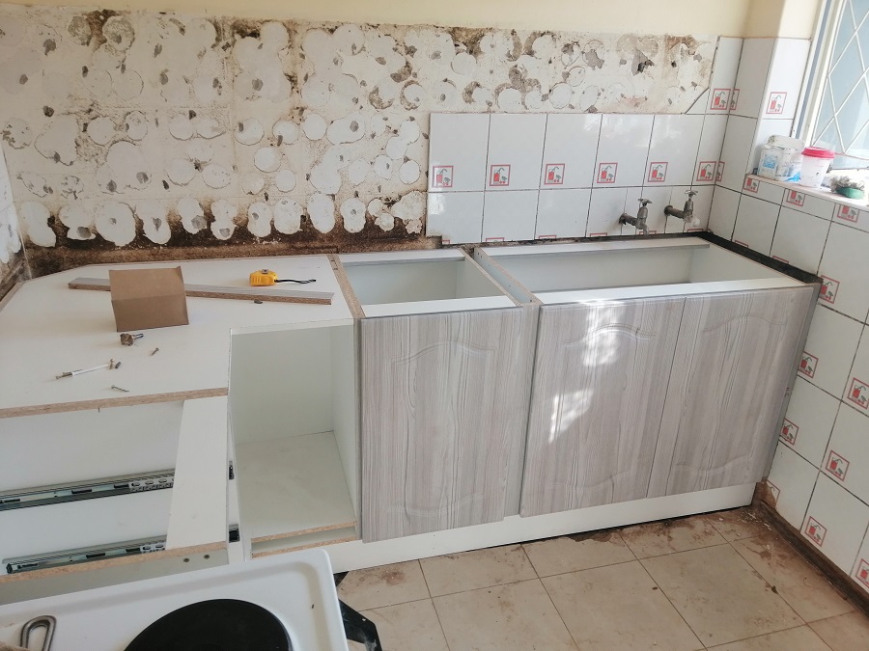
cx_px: 434
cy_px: 326
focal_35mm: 26
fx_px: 653
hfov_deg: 67.3
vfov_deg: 53.1
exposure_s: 1/100
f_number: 2.2
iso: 80
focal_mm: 3.81
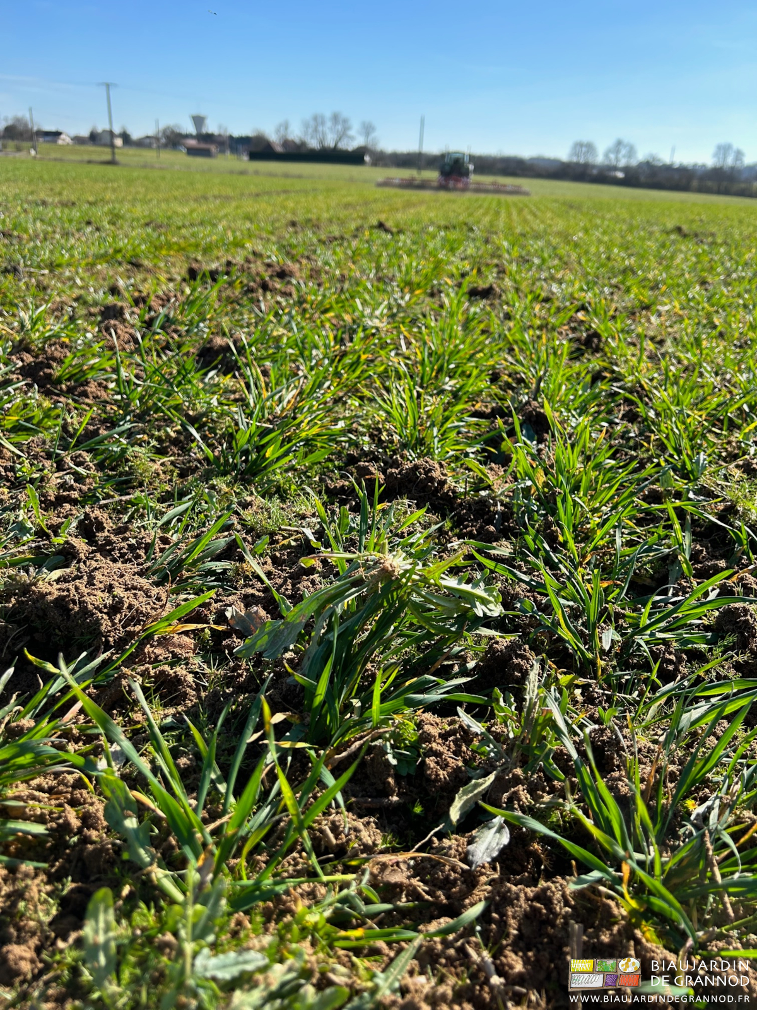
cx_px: 378
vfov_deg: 67.3
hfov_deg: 53.1
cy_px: 505
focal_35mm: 26
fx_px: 758
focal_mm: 5.7
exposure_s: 1/1751
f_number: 1.5
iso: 50
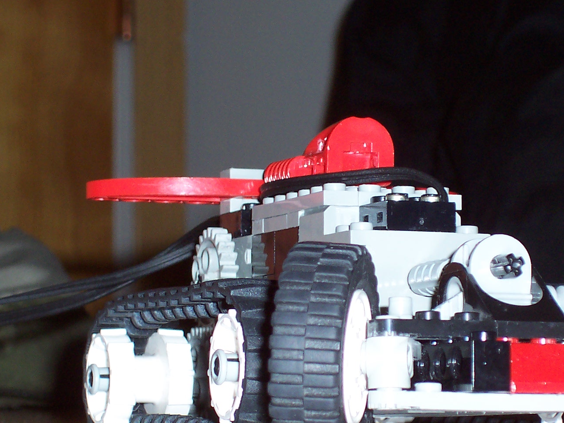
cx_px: 380
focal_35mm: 175
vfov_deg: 8.5
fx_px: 2852
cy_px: 280
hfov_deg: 11.3
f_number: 4.8
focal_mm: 16.8
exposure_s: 1/90
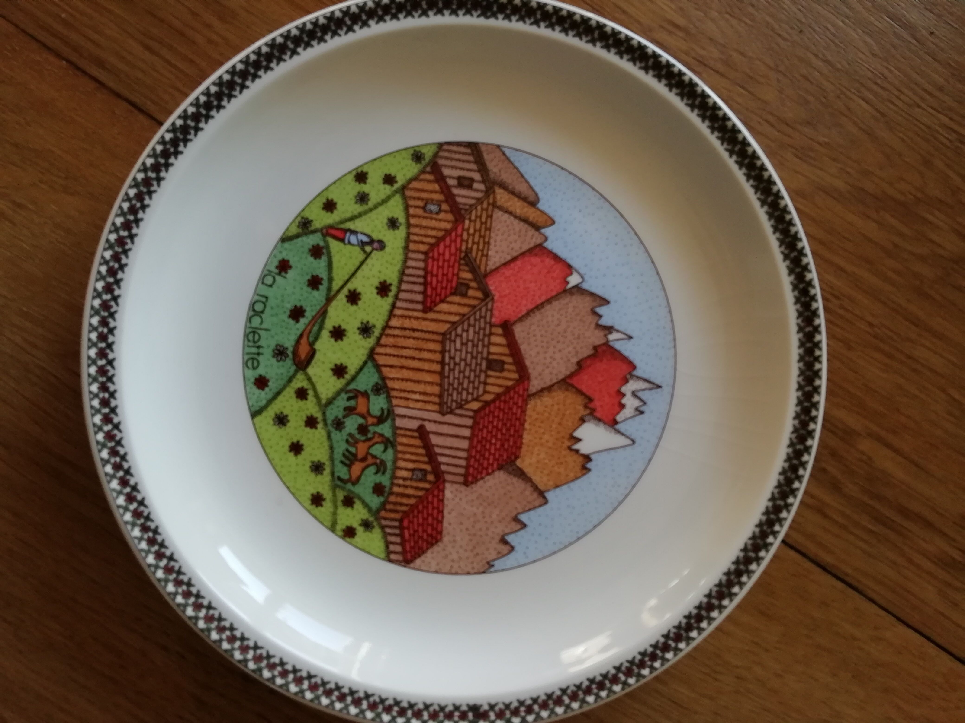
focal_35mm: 26
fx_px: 725
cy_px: 362
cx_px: 482
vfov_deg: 53.1
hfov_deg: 67.3
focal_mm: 3.21
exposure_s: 1/100
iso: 80
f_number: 2.2
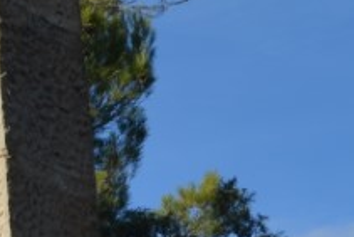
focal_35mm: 247
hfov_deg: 7.9
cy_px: 296
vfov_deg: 5.5
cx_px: -396
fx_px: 2430
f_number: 8
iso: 110
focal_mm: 30
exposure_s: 1/250
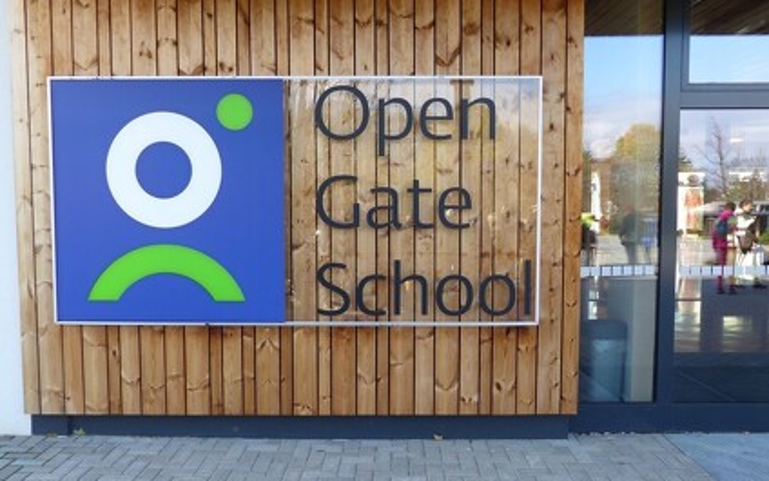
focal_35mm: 32
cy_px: 261
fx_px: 671
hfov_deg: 59.7
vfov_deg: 39.4
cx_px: 385
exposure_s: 1/125
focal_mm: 5.4
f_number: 3.5
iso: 100
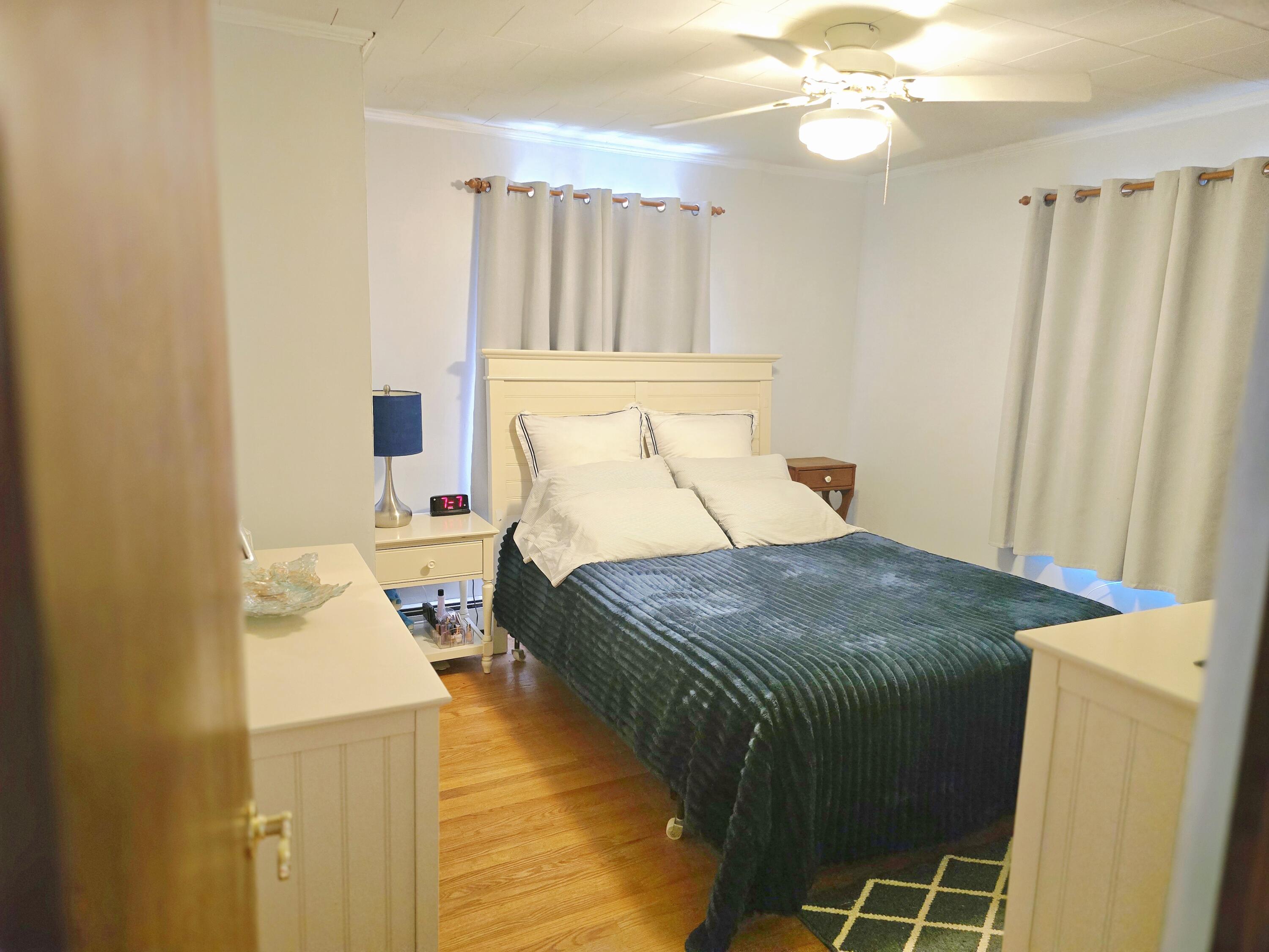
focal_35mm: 23
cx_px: 634
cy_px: 476
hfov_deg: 73.9
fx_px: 843
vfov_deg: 58.9
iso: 800
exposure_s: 1/120
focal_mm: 6.3
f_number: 1.7
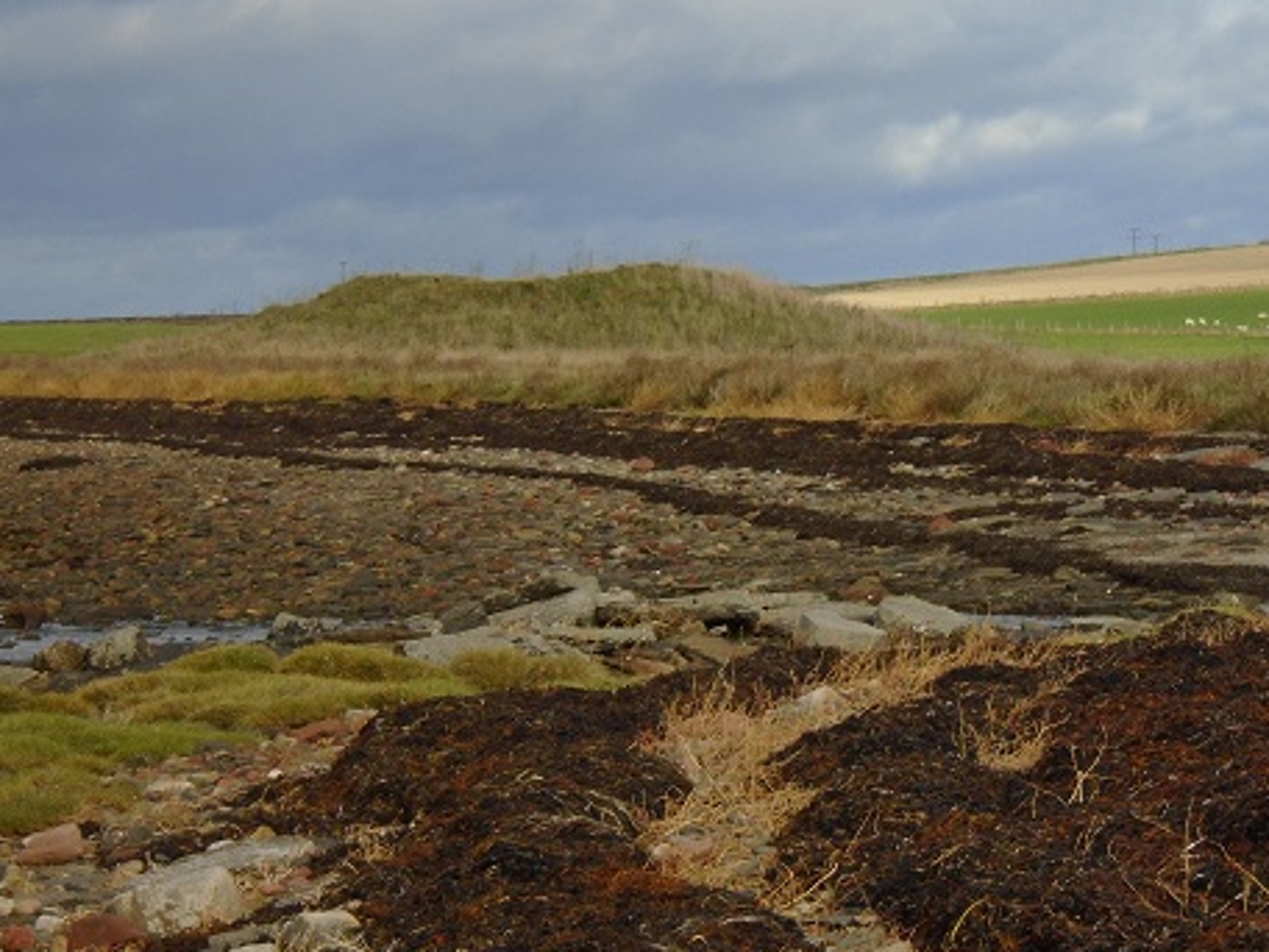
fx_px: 5609
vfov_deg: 9.7
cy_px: 440
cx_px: 849
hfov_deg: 12.9
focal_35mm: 153
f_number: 5.8
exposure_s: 1/500
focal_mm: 19.3
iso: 100
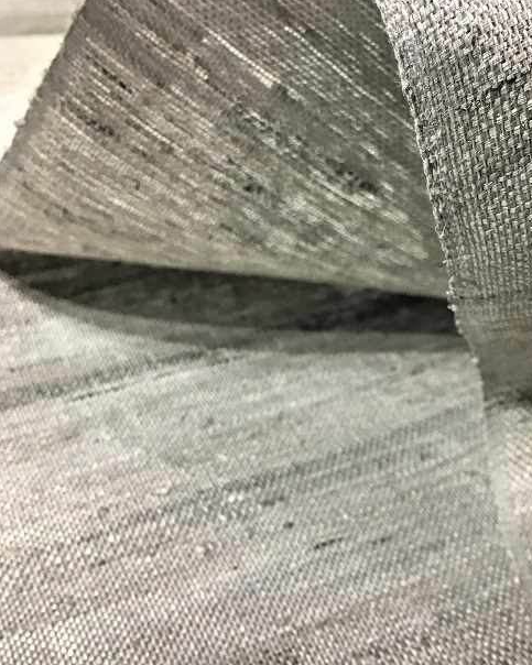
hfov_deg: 37.1
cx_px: 333
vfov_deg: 45.8
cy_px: 342
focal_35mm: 40
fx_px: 787
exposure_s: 1/30
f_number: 2.2
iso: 25
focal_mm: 4.15
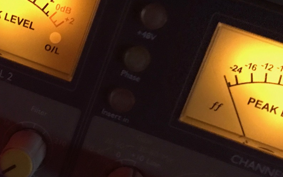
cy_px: 101
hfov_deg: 26.3
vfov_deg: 17.4
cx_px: 12
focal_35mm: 75
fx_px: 579
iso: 200
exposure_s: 1/4
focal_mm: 3.99
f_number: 1.8
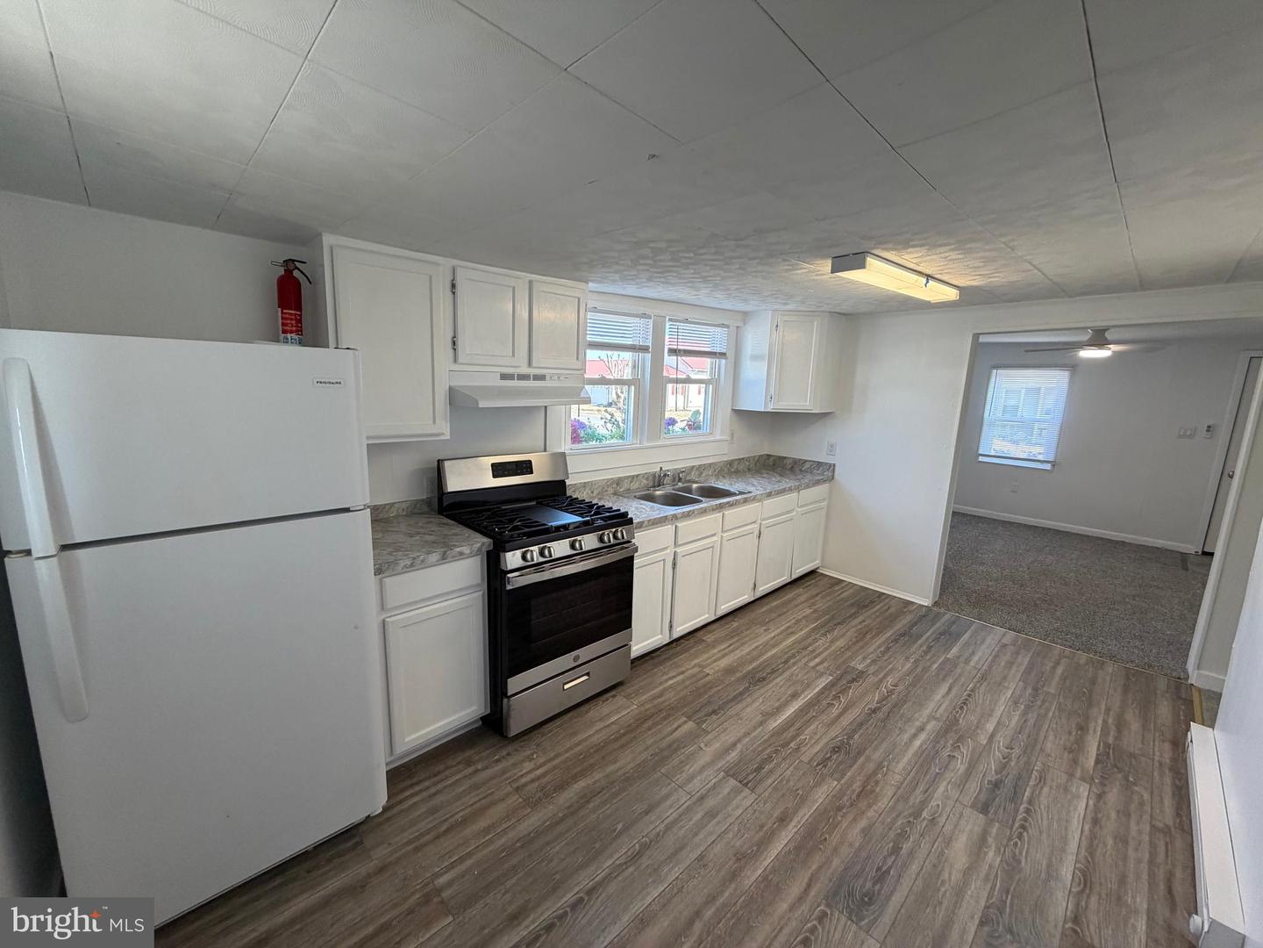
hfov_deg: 102.1
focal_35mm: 14
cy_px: 474
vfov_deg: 85.7
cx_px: 632
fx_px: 511
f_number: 2.2
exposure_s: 1/120
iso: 160
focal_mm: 2.22
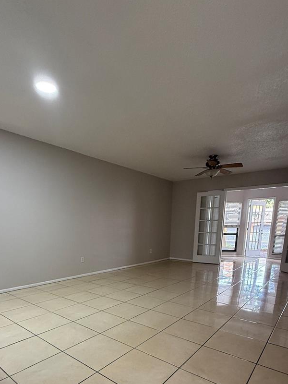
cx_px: 130
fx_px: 233
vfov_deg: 74.6
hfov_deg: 63.3
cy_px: 277
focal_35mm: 21
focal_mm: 2.22
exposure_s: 1/99
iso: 320
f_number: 2.2
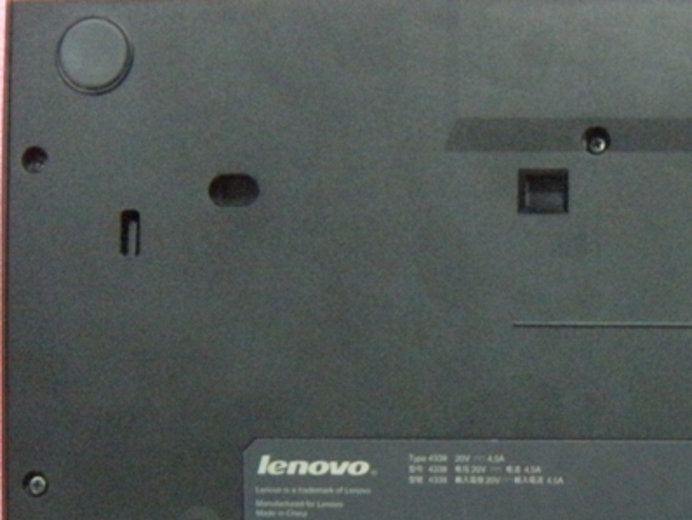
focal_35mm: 90
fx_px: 1800
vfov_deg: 16.3
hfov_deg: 20.9
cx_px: 729
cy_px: 426
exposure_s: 1/21.2
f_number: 3.8
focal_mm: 5.9
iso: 400
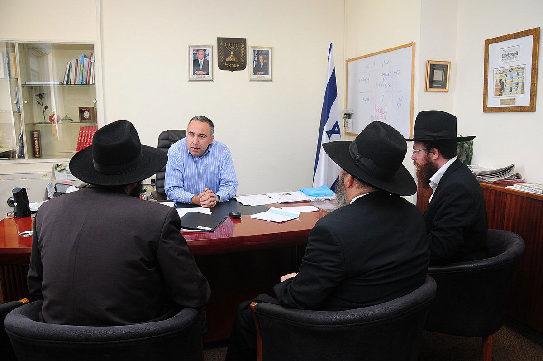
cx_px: 272
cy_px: 180
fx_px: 407
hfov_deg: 67.4
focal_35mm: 27
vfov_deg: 47.8
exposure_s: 1/100
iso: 400
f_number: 5
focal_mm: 18
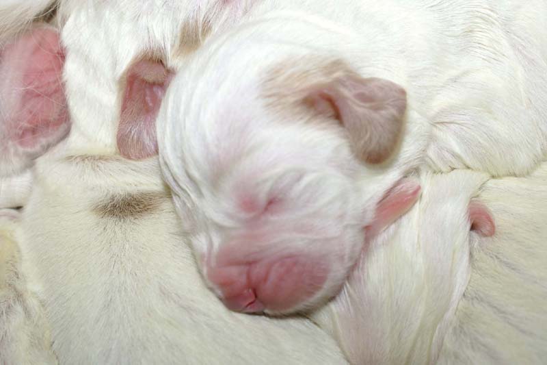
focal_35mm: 68
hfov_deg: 29.9
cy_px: 182
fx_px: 1025
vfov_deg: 20.2
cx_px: 274
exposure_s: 1/60
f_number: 6.3
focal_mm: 45
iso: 400
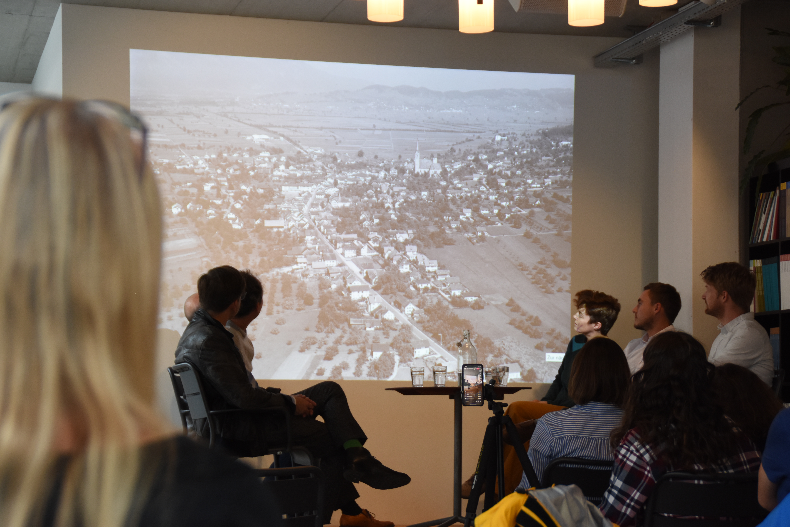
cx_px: 395
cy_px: 264
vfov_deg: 16.3
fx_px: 1843
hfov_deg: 24.2
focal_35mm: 84
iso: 800
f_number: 5
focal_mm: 56
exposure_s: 1/50
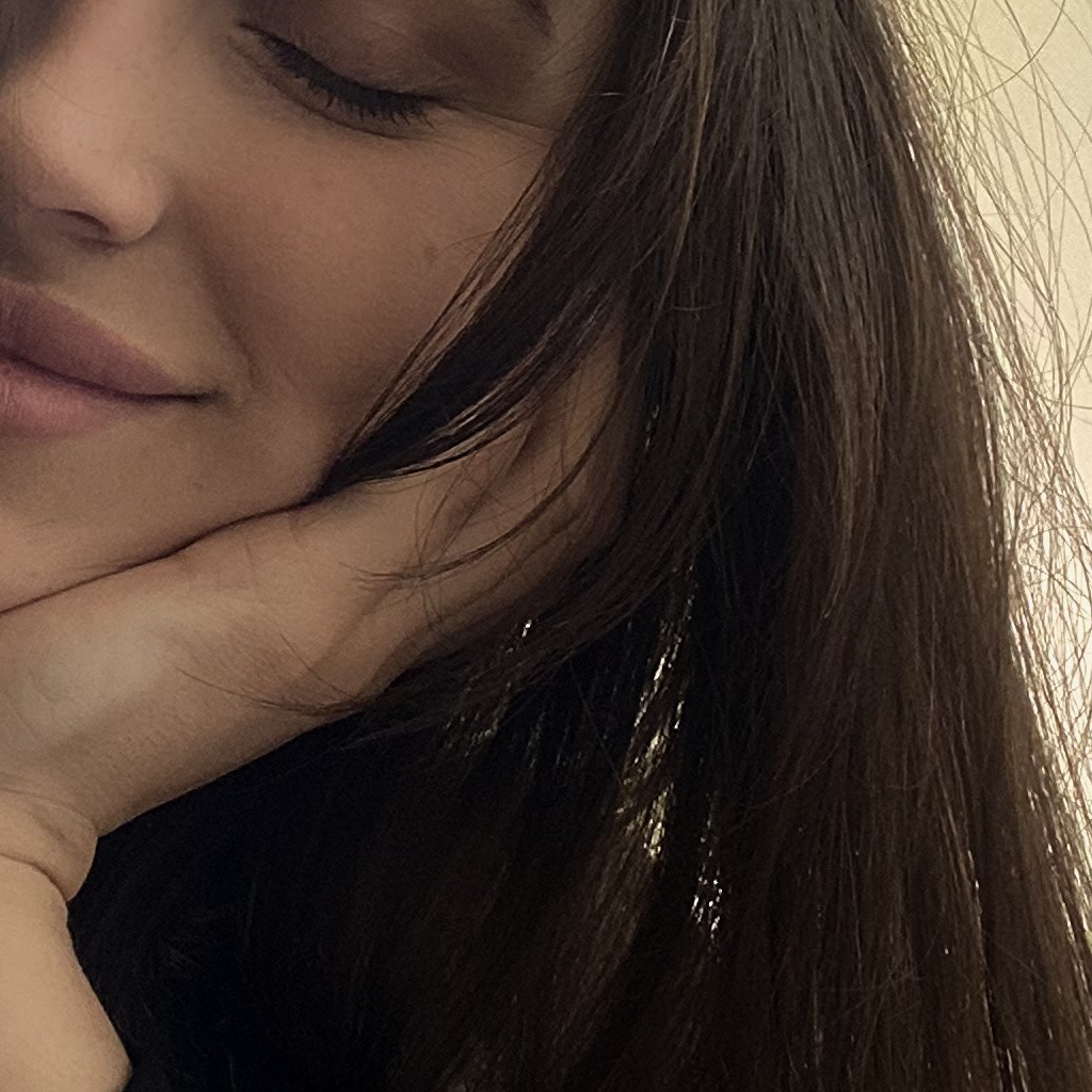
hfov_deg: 20.6
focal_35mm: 80
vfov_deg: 21.5
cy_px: 299
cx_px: -115
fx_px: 2855
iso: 100
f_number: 2.2
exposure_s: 1/81
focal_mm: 2.71
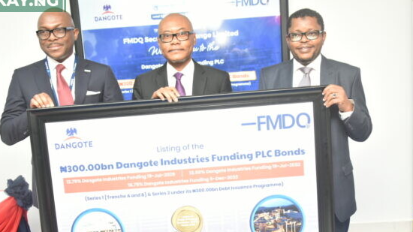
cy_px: 135
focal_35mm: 41
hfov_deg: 49.4
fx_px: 449
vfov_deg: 28.9
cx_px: 197
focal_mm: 35
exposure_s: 1/100
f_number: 4.5
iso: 3200
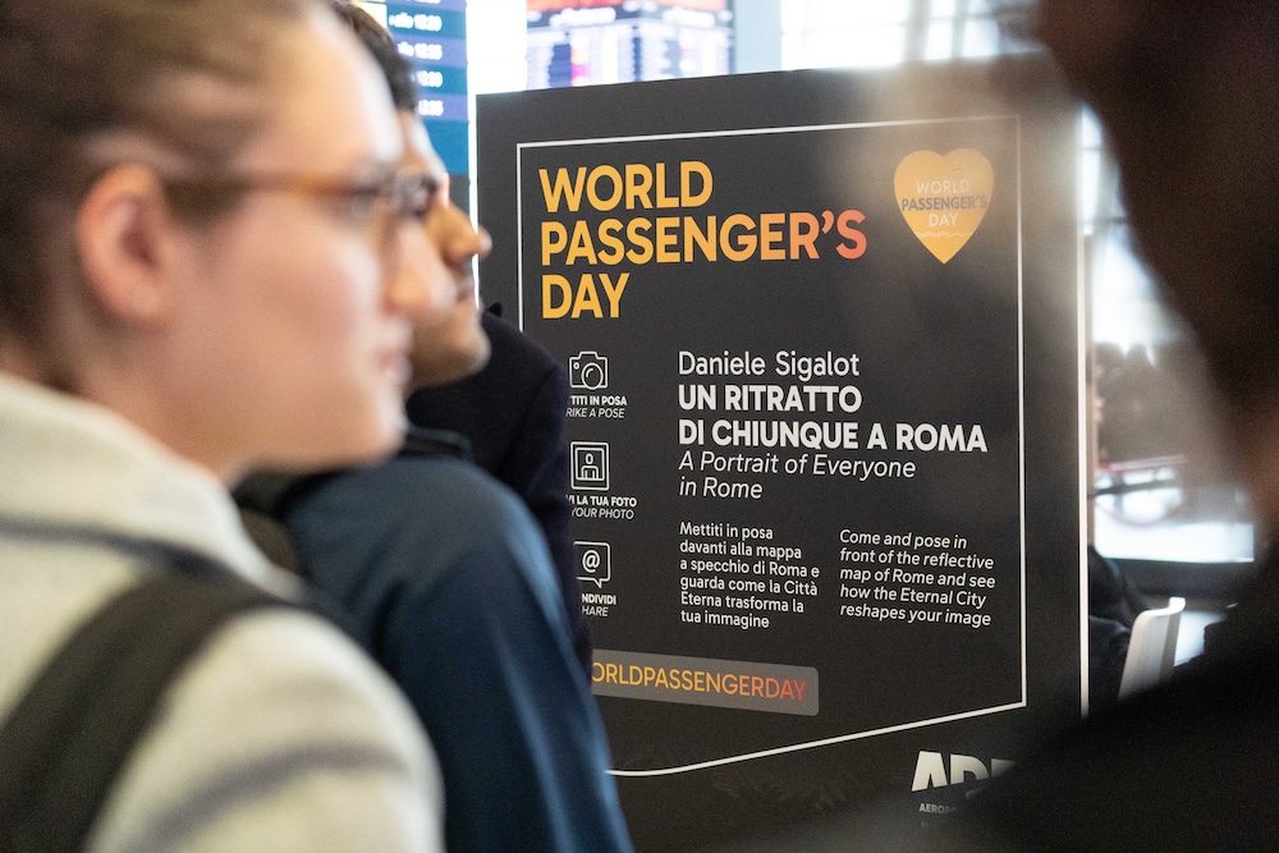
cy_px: 426
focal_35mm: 70
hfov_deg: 28.8
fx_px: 2487
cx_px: 640
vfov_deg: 19.5
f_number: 4
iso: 8000
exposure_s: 1/400
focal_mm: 70
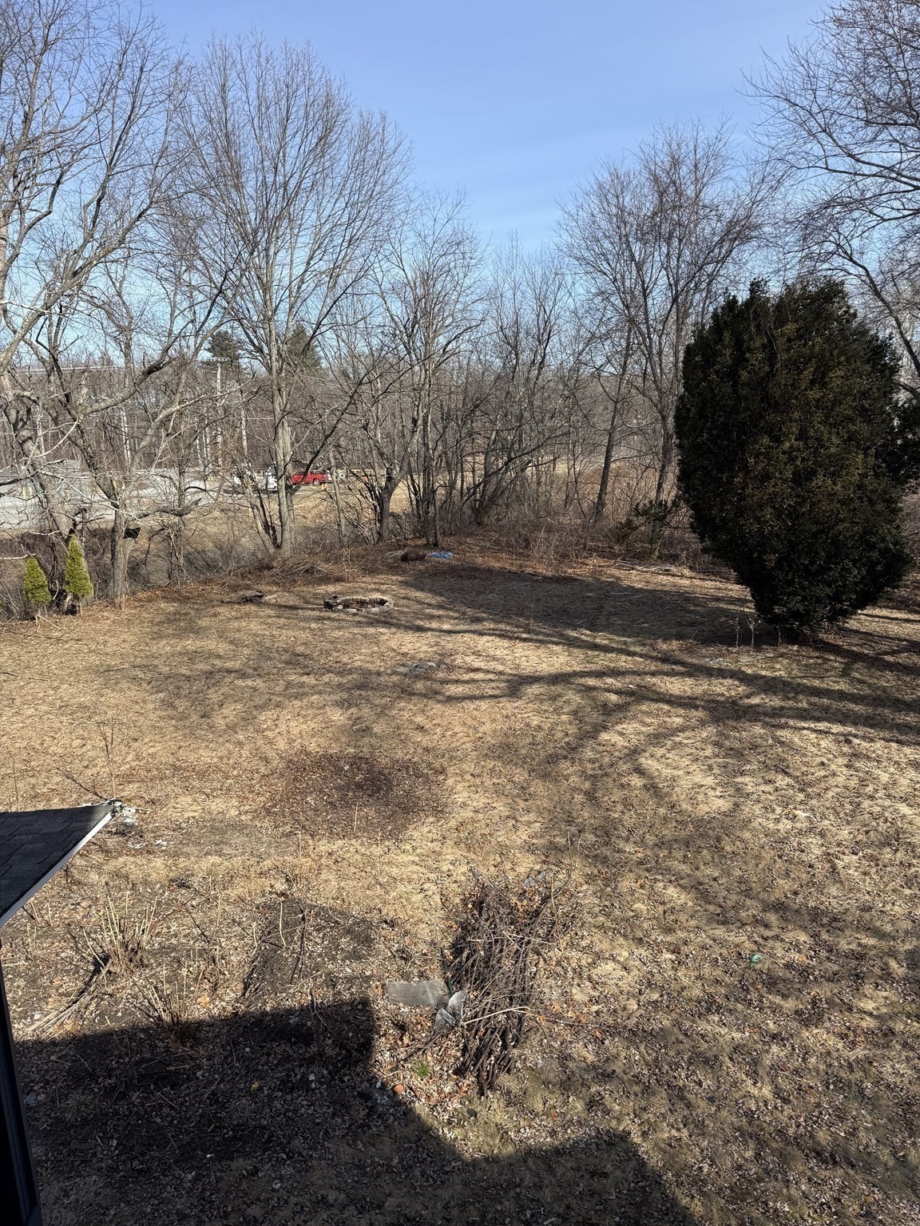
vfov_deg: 71.6
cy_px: 613
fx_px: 850
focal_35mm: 24
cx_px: 460
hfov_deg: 56.8
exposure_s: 1/3021
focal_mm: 6.76
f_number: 1.78
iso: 80
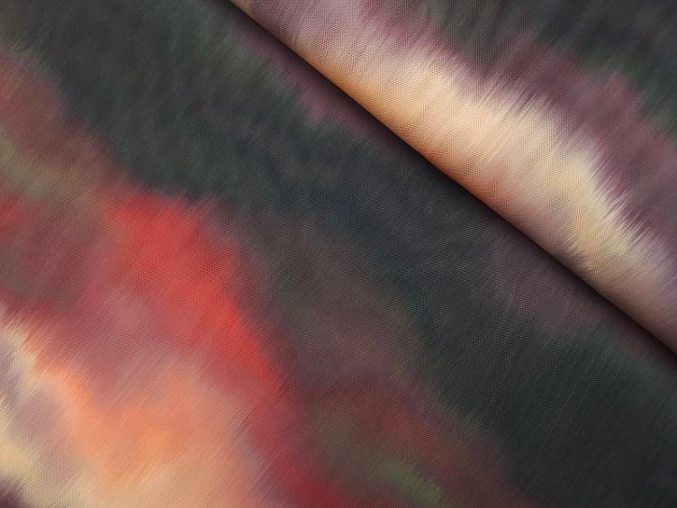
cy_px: 254
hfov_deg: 73.9
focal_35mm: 23
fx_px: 450
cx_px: 338
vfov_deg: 58.9
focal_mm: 5.4
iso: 100
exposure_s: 1/20
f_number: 1.8
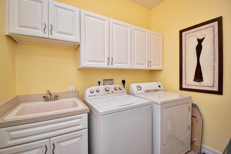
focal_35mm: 15
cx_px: 116
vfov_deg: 77.3
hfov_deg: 100.4
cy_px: 77
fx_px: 96
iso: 1800
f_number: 4.5
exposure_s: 1/60
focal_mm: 10
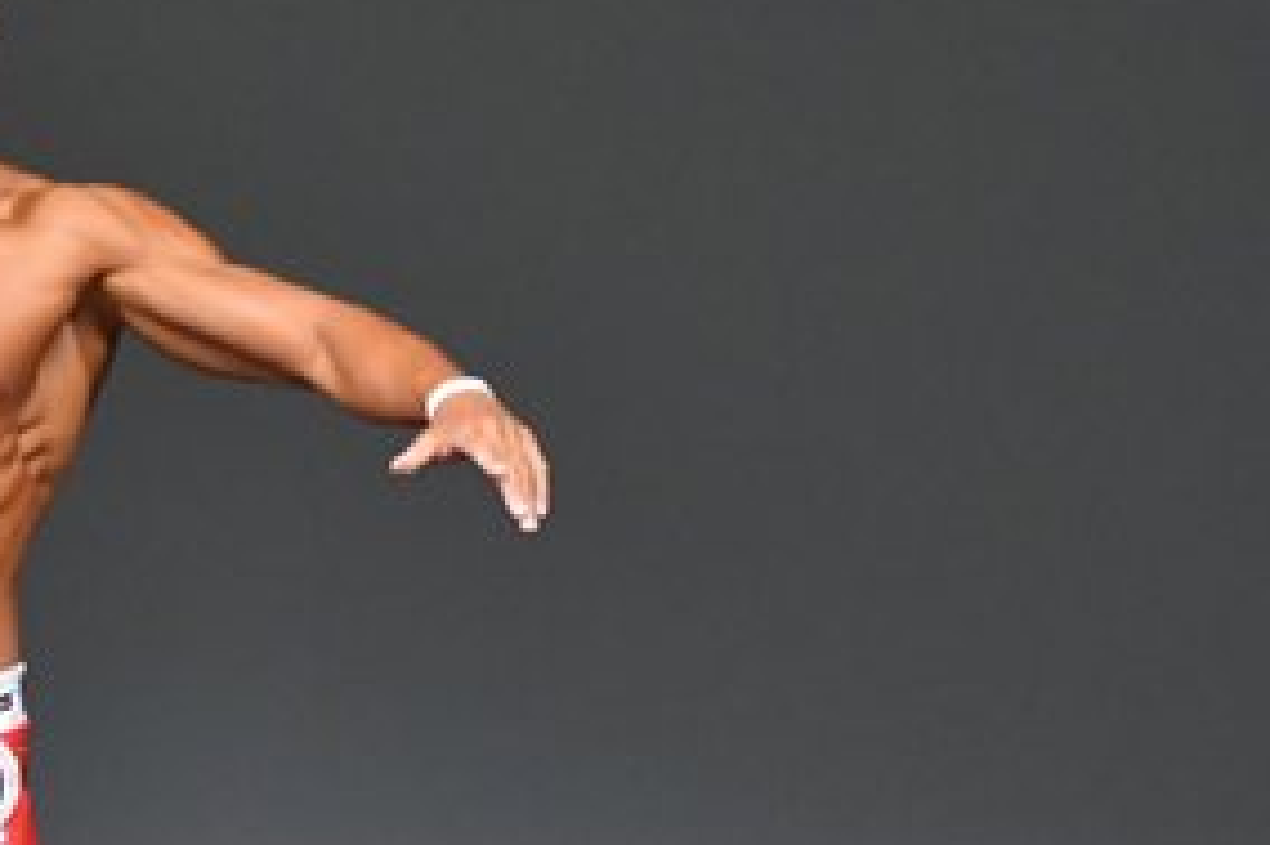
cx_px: -145
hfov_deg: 2.2
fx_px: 33246
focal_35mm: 943
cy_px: 765
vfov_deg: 1.5
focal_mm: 230
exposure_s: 1/400
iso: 4000
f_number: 5.6
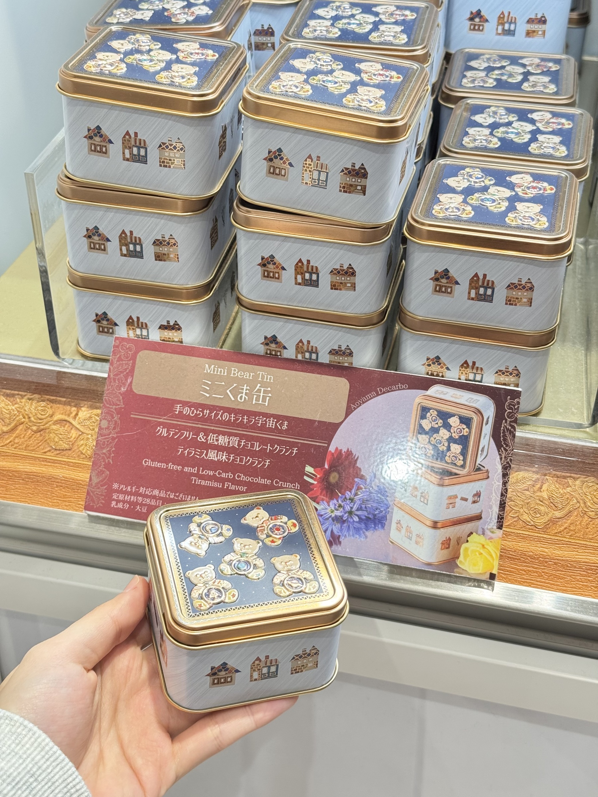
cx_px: 299
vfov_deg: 39.7
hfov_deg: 30.3
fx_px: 1106
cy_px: 398
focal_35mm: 48
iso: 80
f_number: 1.78
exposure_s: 1/100
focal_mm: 6.76
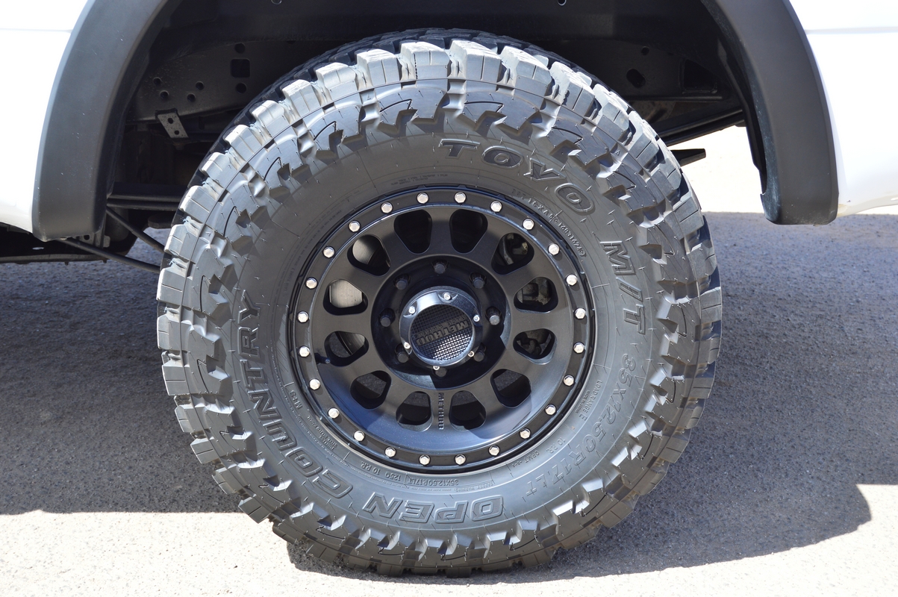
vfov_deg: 23.7
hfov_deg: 35.1
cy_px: 298
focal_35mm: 57
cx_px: 449
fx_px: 1421
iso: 200
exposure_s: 1/160
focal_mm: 38
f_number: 7.1
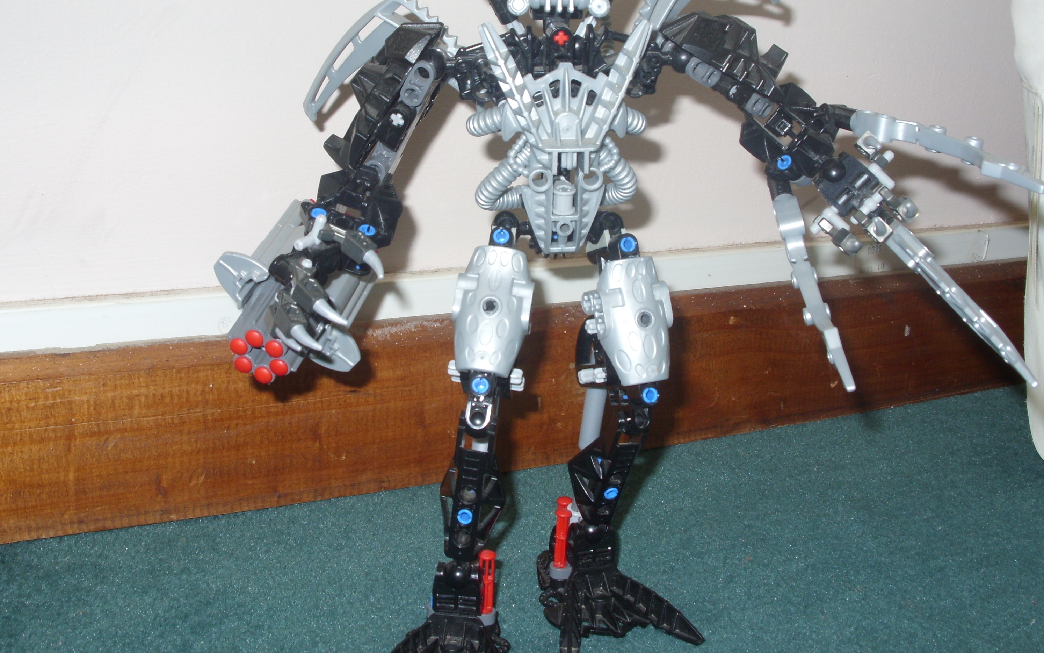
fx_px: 1252
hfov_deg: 45.2
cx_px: 489
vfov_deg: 29.1
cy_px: 250
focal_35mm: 44
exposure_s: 1/30
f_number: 4.9
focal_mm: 6.3
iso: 50
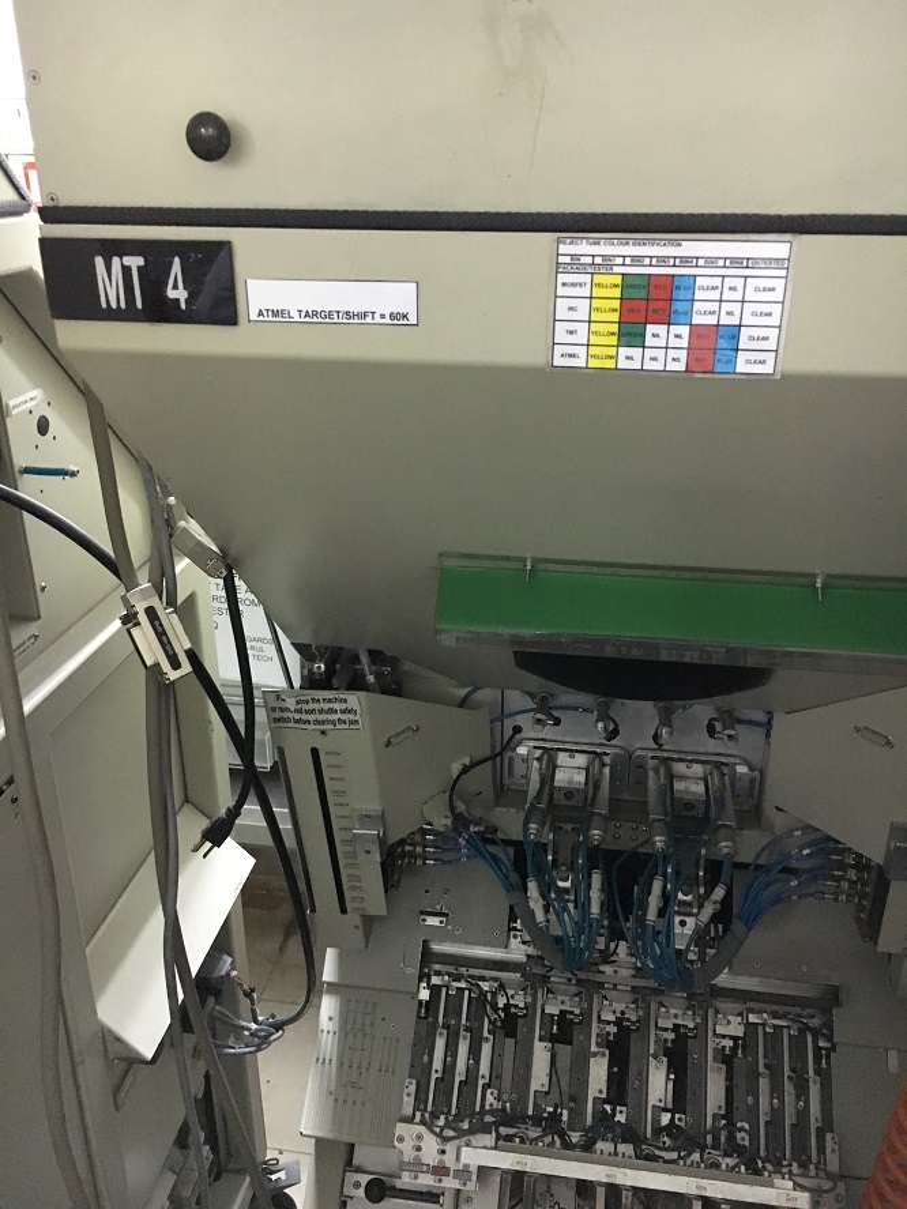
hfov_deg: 48.2
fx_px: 1013
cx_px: 454
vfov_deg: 61.7
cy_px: 604
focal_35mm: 29
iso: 320
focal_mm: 4.15
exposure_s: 1/17
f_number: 2.2
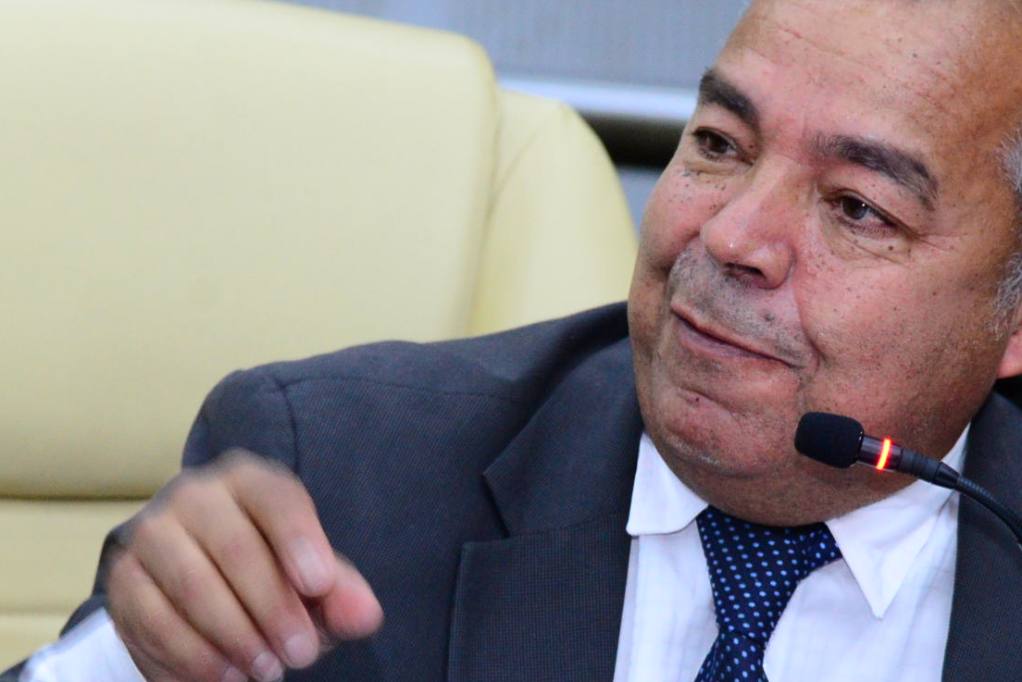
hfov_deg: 6.3
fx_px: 9286
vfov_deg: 4.2
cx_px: 692
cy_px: 511
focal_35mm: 327
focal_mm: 120
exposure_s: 1/60
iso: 2500
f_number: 5.6
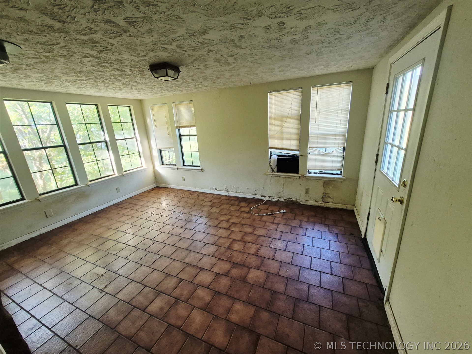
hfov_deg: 106.2
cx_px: 236
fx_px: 177
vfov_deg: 89.9
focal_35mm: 13
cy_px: 177
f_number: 2.2
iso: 200
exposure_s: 1/60
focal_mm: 1.74
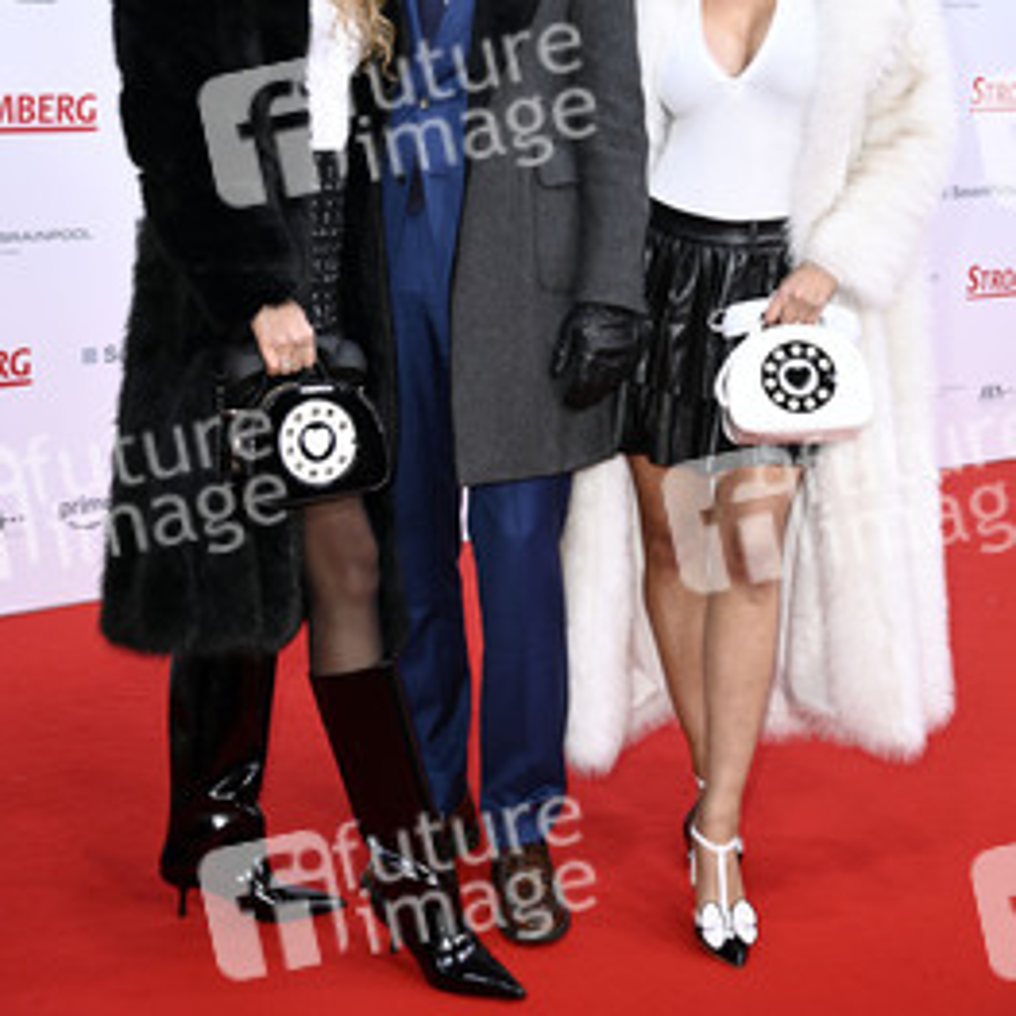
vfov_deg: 24.2
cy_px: 309
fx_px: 2358
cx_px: 510
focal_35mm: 71
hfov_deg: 24.3
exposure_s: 1/250
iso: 640
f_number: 4.5
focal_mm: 55
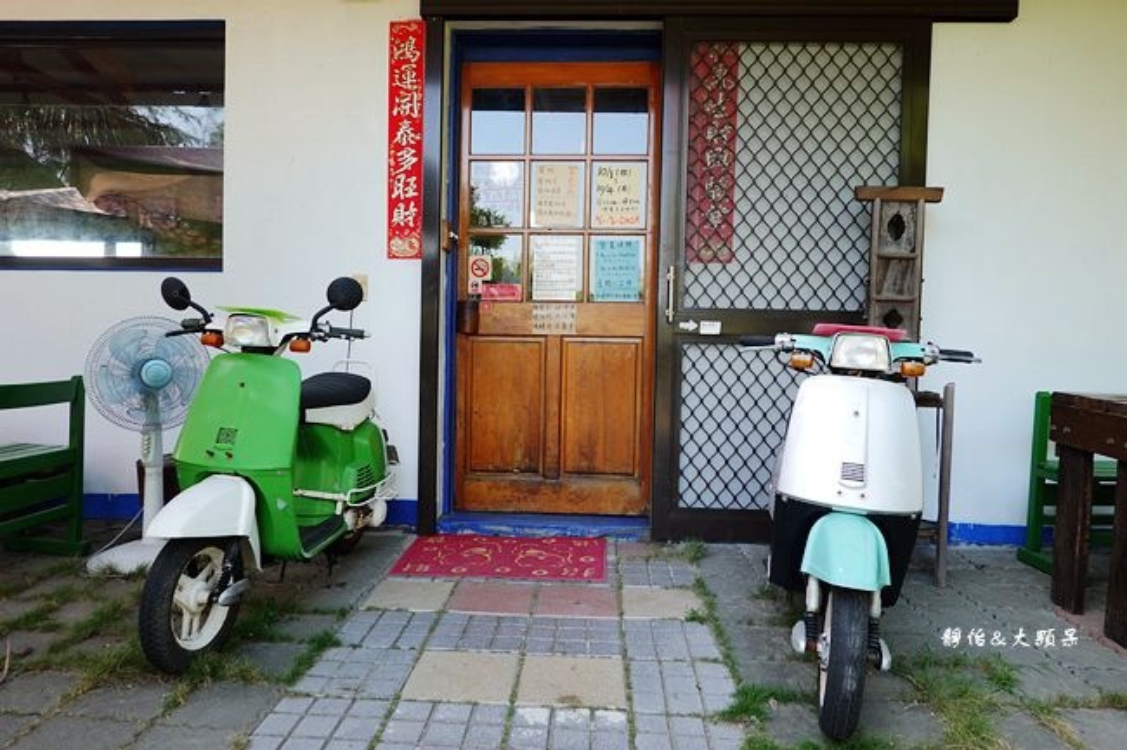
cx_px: 564
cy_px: 375
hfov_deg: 73.8
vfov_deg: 53.1
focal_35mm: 24
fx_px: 751
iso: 125
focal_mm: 9
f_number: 2.8
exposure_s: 1/100
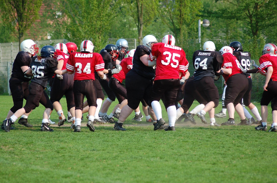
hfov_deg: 10.2
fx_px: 1555
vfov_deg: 6.8
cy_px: 92
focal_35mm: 202
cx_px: 138
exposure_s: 1/1000
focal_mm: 135
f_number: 4.5
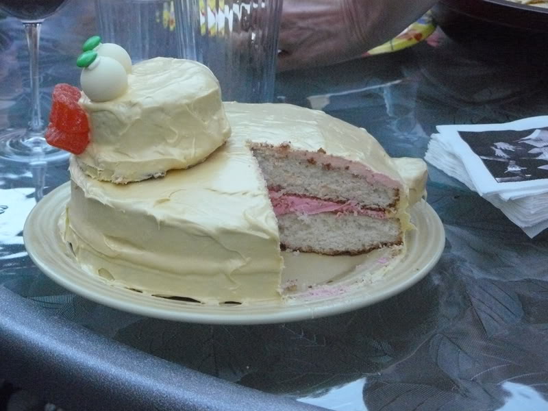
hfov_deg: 21.5
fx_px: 1441
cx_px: 274
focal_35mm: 91
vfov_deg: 16.2
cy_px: 206
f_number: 3.2
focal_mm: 15.2
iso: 800
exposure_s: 1/100
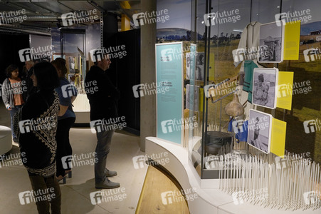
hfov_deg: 60.3
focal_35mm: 31
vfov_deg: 42.3
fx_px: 276
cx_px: 160
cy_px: 107
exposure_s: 1/125
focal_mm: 31
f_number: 7.1
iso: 1250
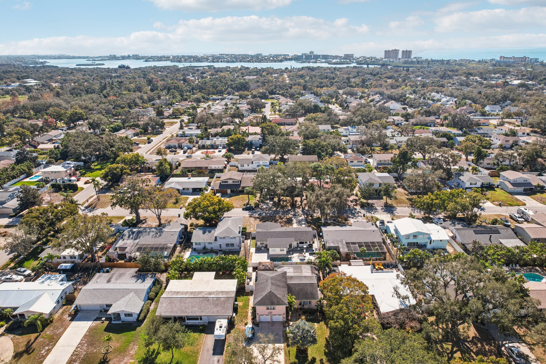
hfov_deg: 78.6
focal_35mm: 22
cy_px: 182
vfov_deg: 57.2
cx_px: 273
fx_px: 334
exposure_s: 1/1000
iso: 400
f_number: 2.8
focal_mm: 8.4
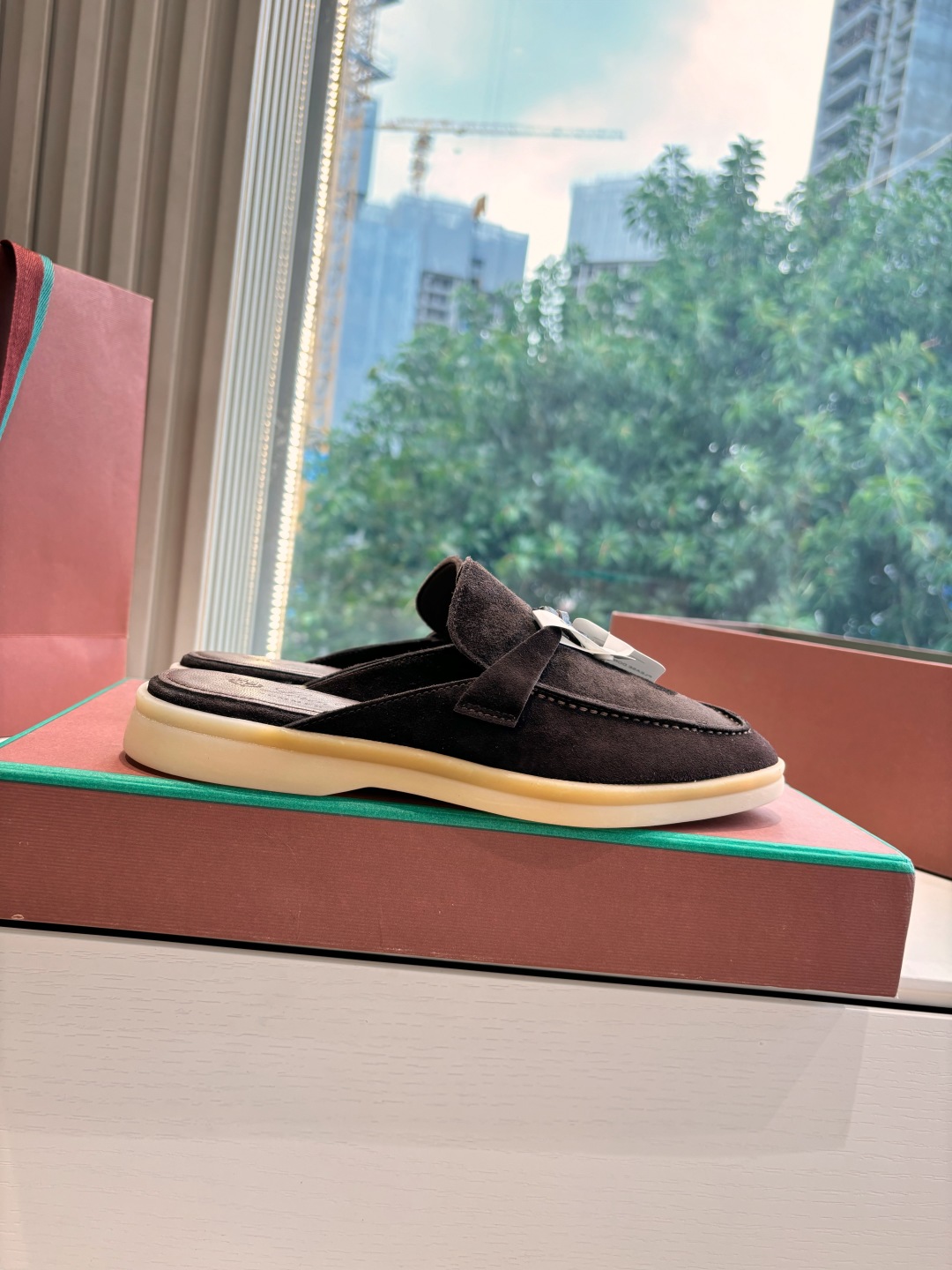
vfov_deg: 67.3
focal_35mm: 26
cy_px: 635
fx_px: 953
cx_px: 476
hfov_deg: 53.1
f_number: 1.6
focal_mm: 5.96
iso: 80
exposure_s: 1/121
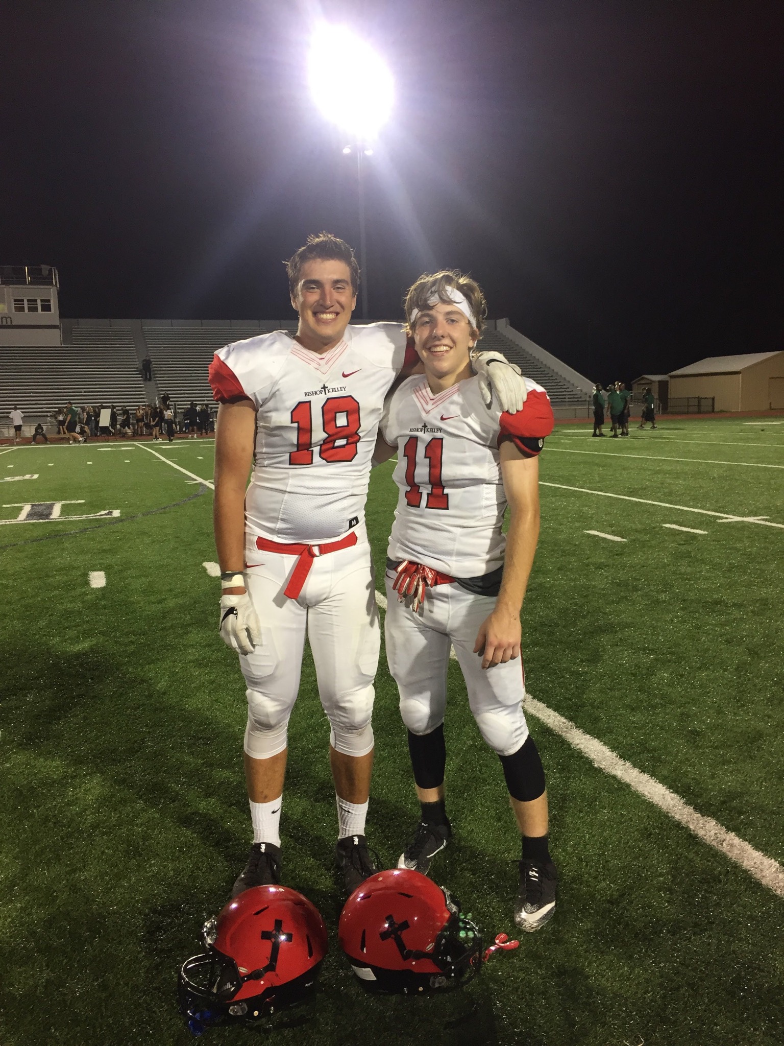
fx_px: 876
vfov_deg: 61.7
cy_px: 523
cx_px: 392
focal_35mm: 29
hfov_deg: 48.2
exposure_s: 1/30
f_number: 2.2
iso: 32
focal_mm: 4.15
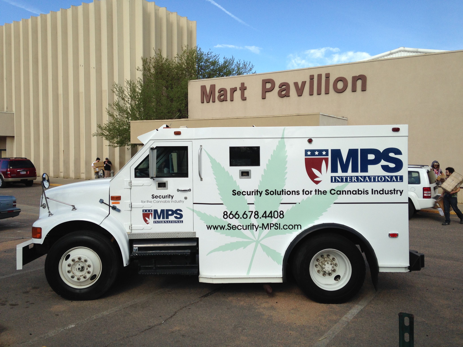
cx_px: 232
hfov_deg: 55.4
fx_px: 441
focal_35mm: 33
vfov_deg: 42.9
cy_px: 174
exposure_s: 1/1153
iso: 50
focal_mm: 4.12
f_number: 2.4
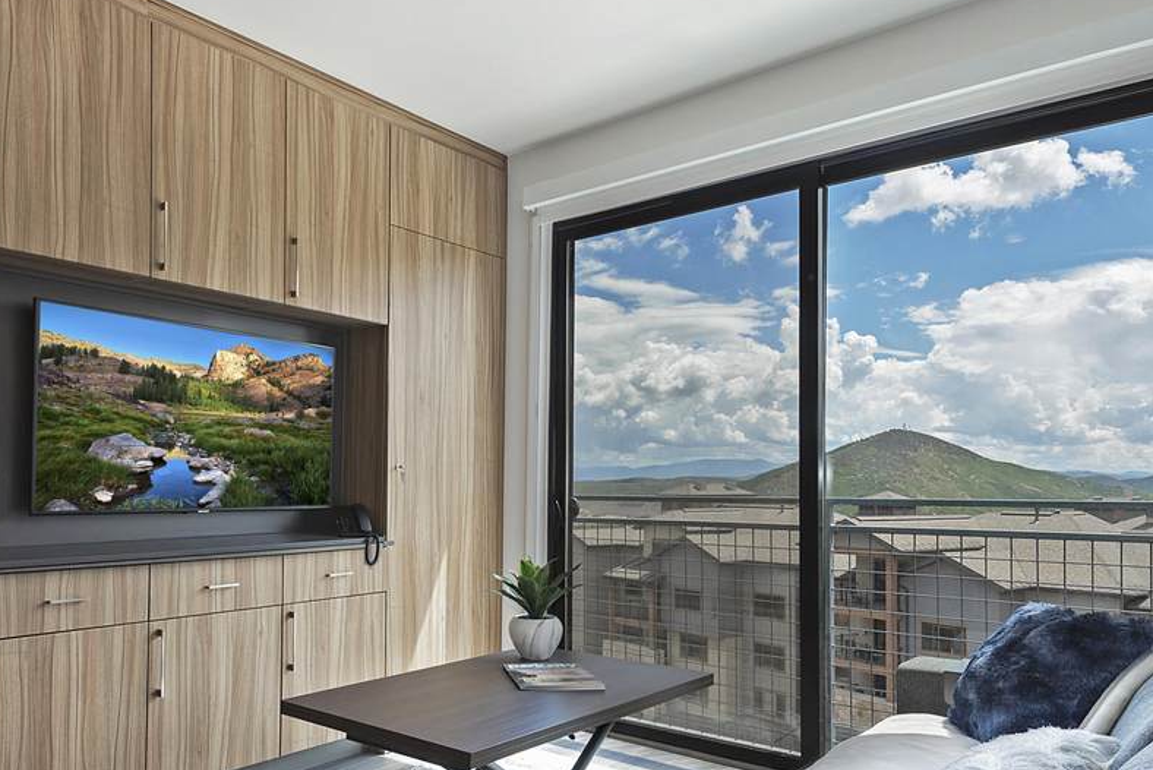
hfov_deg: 68.9
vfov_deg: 49.1
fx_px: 833
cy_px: 486
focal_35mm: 26
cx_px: 477
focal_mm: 16
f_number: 7.1
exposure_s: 1/30
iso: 200
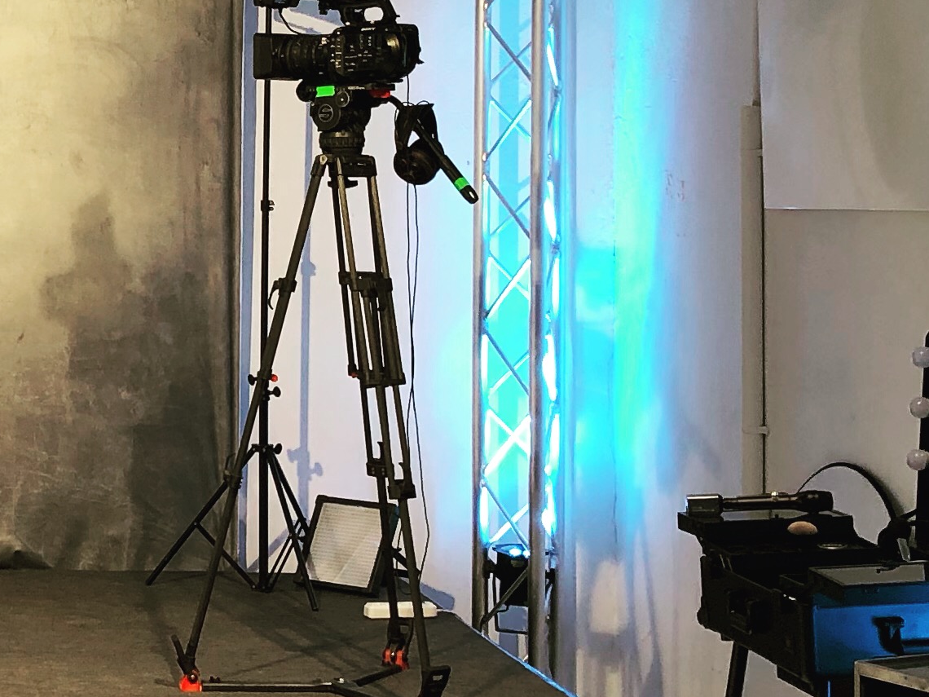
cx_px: -235
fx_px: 2657
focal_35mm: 99
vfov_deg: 14.9
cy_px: 209
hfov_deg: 18.6
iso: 25
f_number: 1.8
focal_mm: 3.99
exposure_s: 1/33
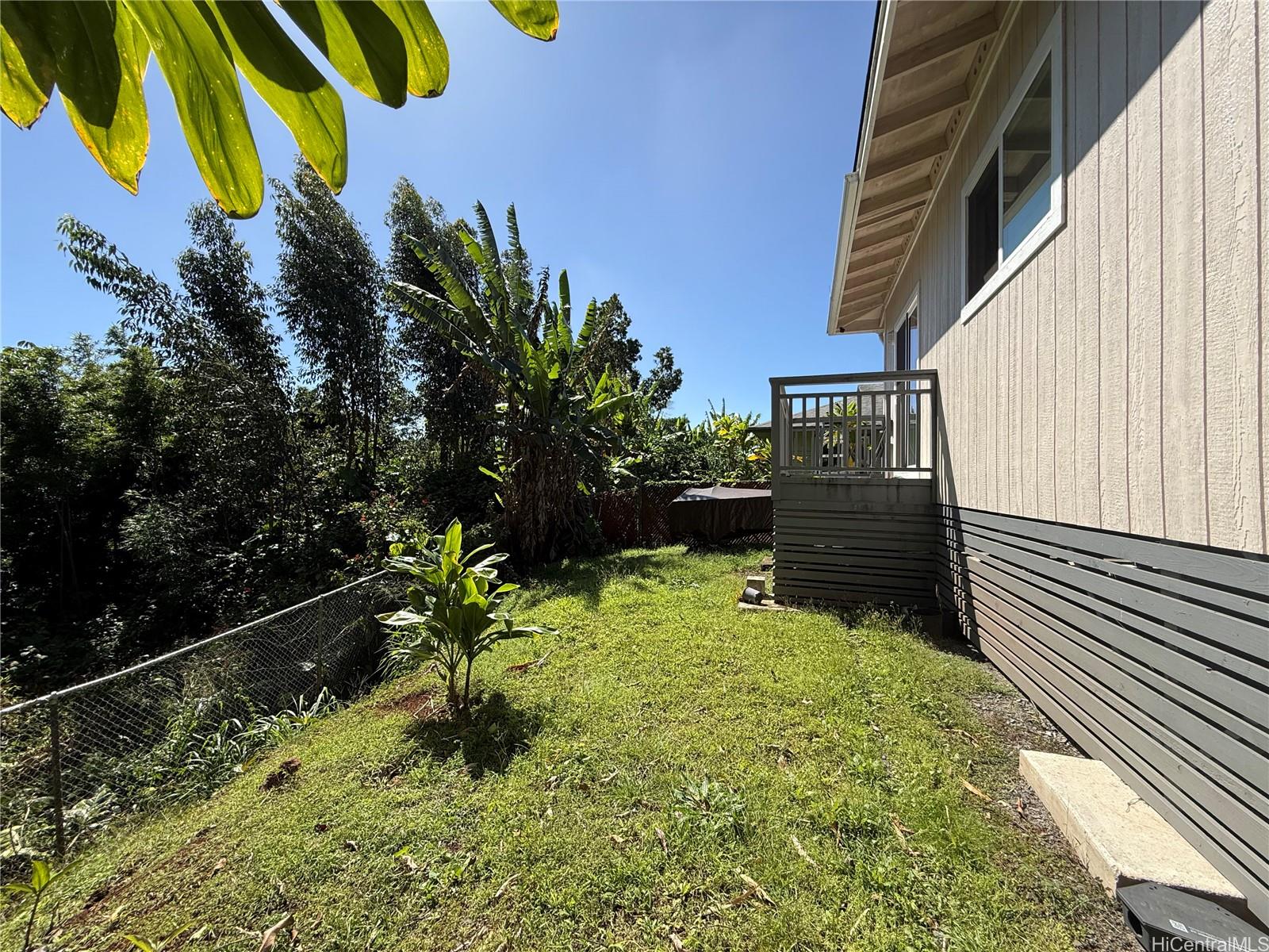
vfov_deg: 85.7
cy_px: 476
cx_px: 634
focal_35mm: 14
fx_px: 513
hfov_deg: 102.1
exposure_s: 1/1068
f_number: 2.2
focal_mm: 2.22
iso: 50
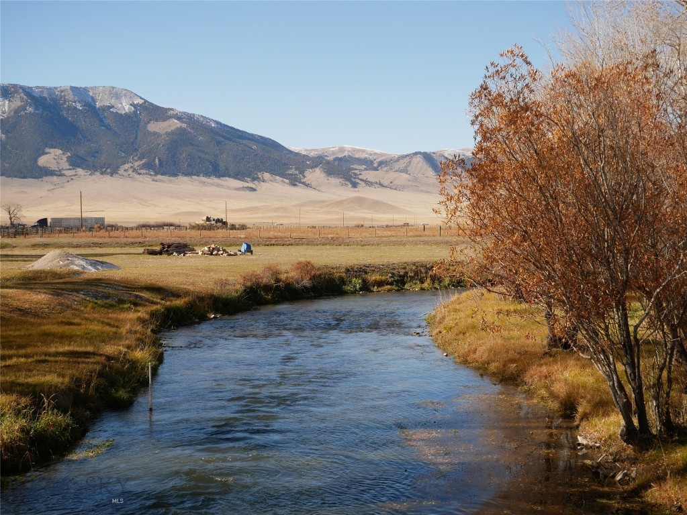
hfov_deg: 38.2
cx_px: 344
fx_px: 993
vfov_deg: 29.1
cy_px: 258
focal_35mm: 50
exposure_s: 1/640
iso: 200
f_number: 5.6
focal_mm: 25
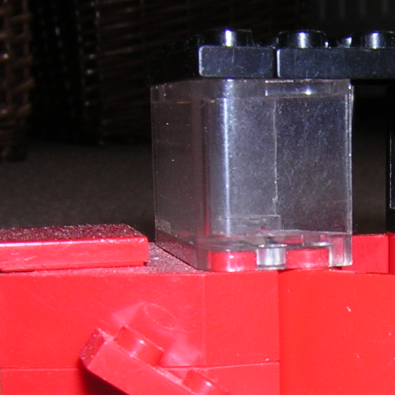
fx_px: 1097
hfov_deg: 19.9
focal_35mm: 85
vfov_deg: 20.0
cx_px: 382
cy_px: 353
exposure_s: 1/60.1
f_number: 5.2
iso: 100
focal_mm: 4.7
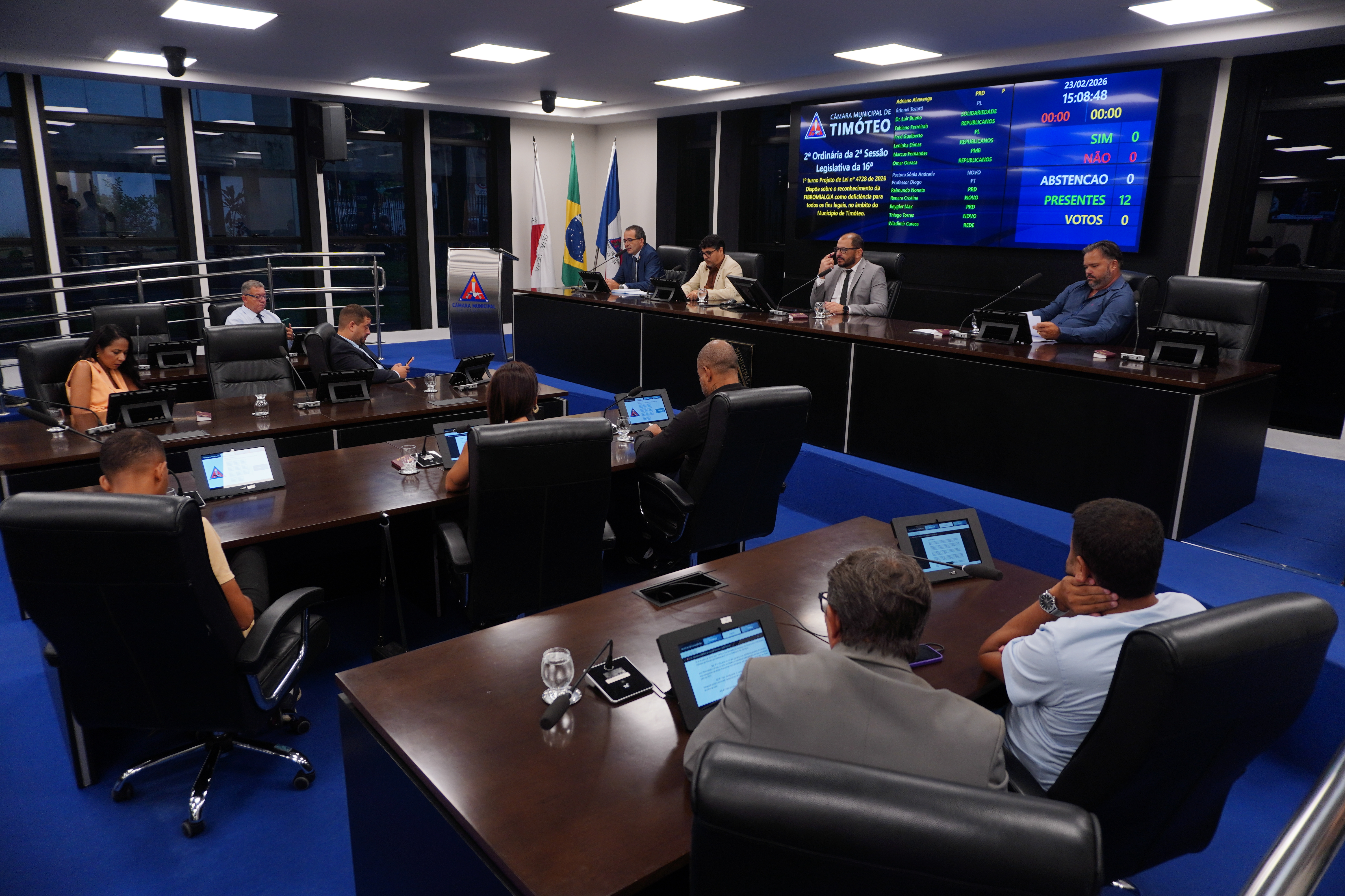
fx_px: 897
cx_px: 672
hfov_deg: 73.7
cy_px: 448
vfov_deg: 53.1
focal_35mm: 24
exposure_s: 1/50
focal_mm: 16
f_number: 3.5
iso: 160
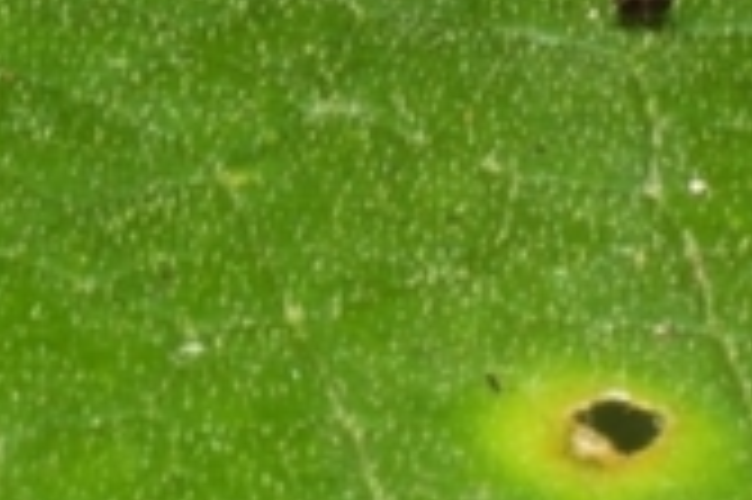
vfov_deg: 1.6
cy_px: -930
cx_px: -572
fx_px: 17759
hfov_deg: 2.4
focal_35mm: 851
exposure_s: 1/60
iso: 400
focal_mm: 60
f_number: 16
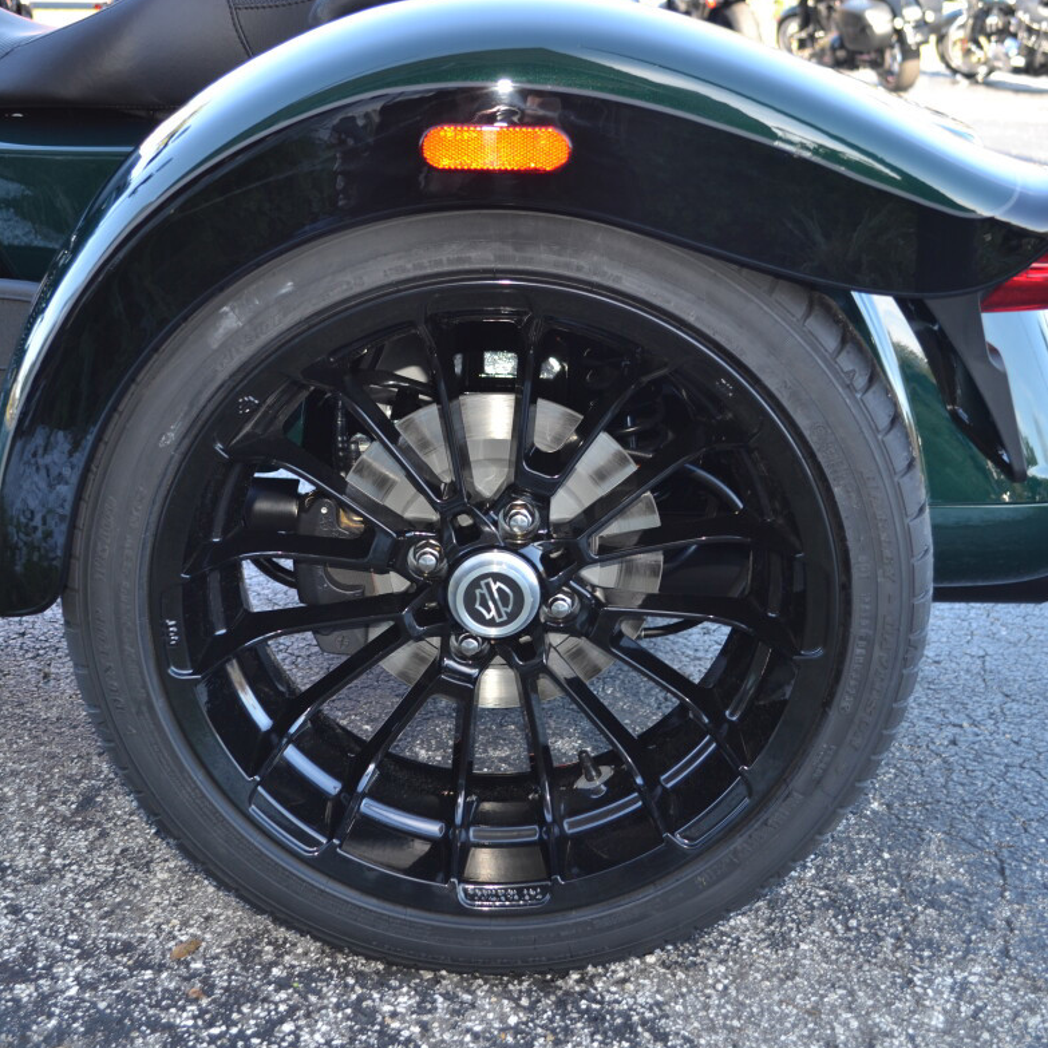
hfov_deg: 39.2
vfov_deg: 39.2
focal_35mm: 43
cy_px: 529
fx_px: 1473
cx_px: 502
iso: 100
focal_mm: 22
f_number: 3.8
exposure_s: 1/60
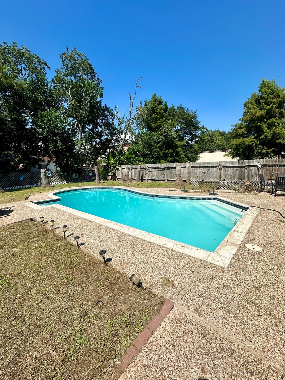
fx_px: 165
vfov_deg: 98.2
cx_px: 146
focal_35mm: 15
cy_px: 190
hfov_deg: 81.7
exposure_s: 1/3205
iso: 40
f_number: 2.2
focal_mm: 2.22
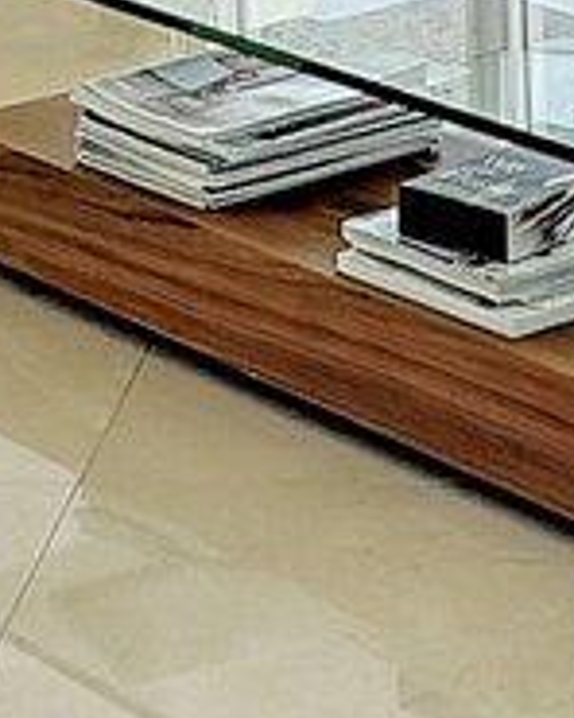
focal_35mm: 171
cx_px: 880
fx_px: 3635
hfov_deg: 8.8
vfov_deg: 9.9
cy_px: -1032
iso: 640
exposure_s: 1/60
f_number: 13
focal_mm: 16.5
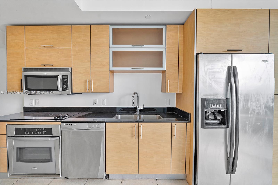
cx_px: 139
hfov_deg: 97.6
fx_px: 122
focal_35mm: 16
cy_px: 92
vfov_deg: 74.6
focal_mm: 10.5
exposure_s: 1/8
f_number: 11
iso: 160
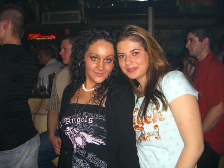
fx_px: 246
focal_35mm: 38
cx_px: 112
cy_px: 84
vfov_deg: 37.7
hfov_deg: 49.0
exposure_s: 1/60
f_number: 2.8
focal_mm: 7.9
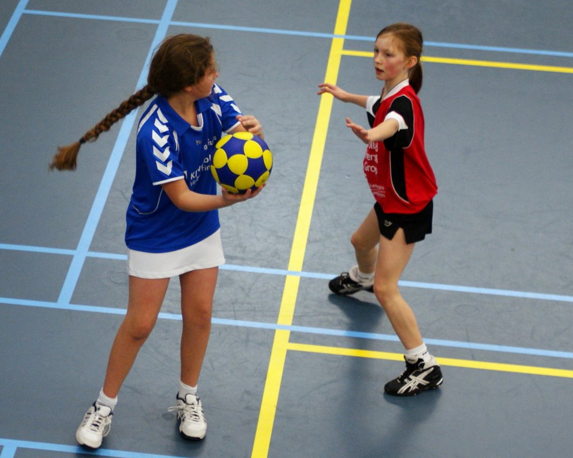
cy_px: 229
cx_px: 289
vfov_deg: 18.1
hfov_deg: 22.5
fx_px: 1441
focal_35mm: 85
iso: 400
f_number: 2.8
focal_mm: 50
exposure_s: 1/200
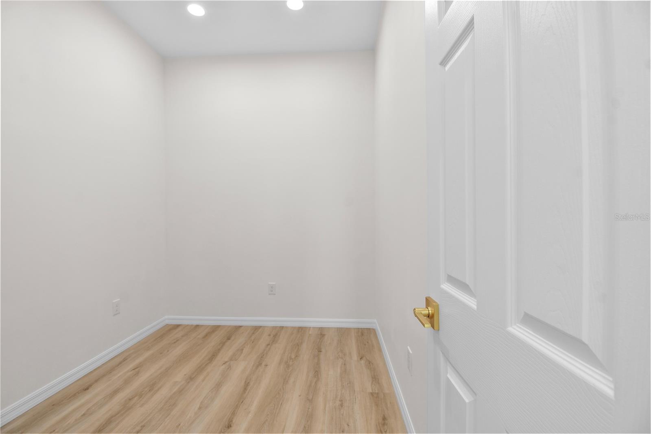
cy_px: 217
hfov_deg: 100.4
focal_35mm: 15
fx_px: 271
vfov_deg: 77.3
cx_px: 326
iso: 100
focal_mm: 10
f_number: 7.1
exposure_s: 1/5
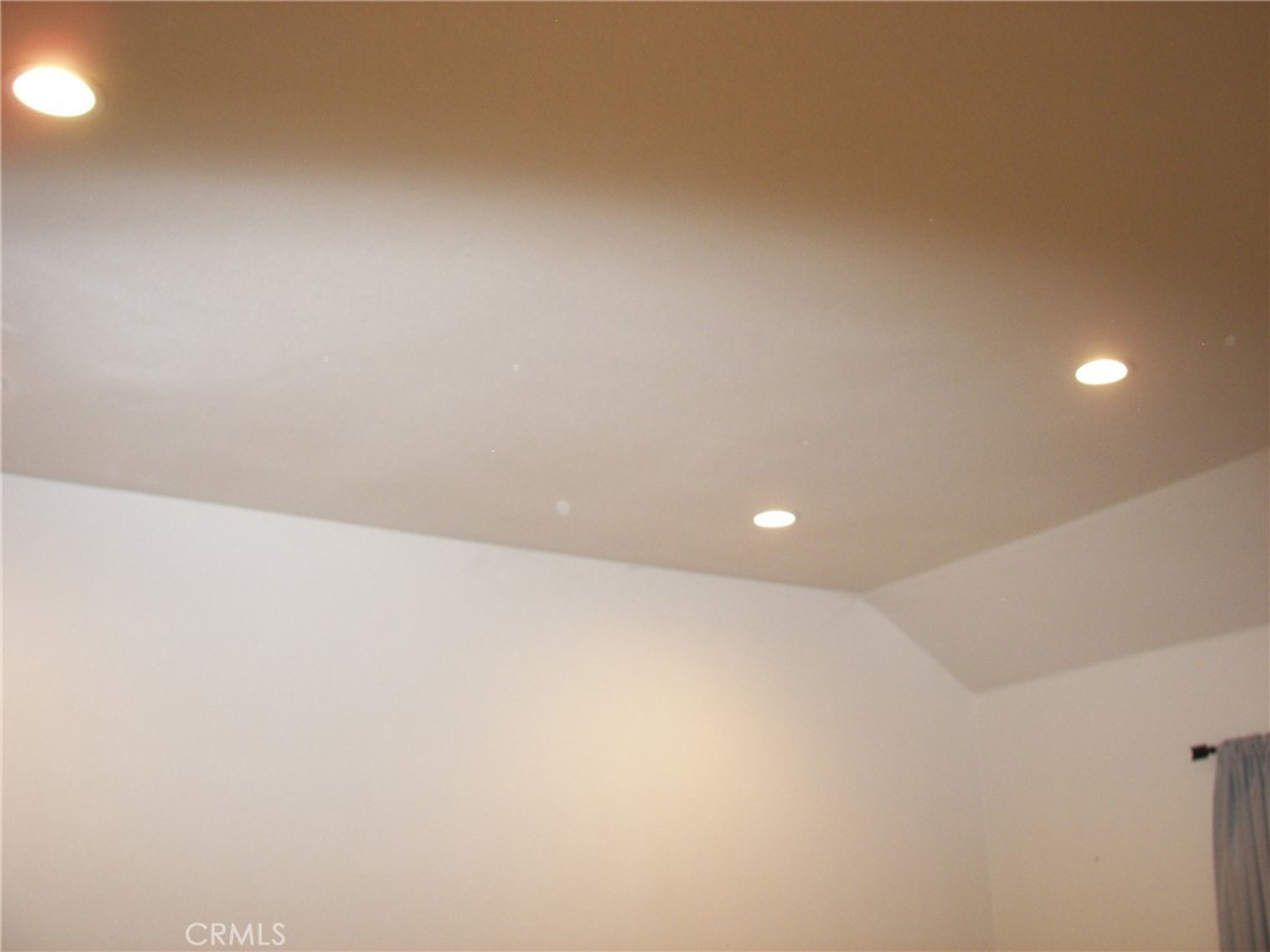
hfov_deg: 51.4
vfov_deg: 39.7
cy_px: 476
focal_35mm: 36
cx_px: 635
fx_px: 1321
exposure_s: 1/30
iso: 100
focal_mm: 6
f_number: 2.8
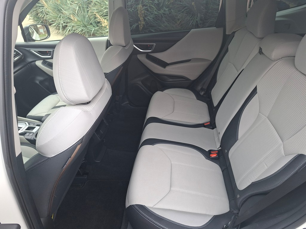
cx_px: 153
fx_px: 203
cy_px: 114
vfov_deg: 58.9
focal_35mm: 23
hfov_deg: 73.9
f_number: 1.8
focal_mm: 5.54
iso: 80
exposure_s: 1/100
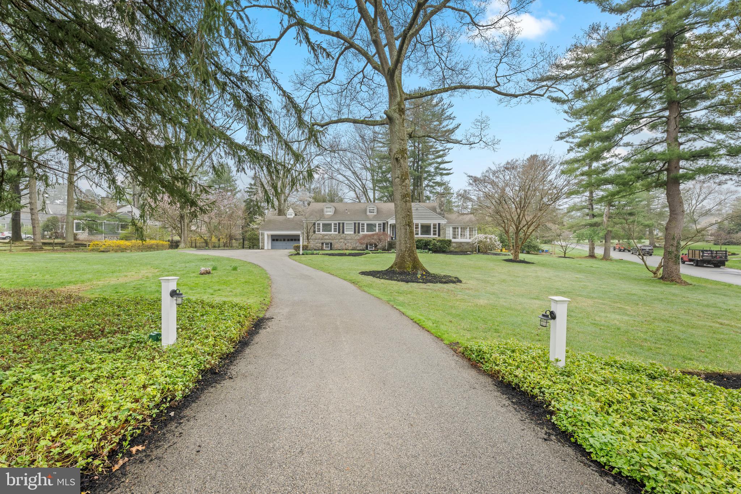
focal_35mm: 14
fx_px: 298
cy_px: 247
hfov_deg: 102.3
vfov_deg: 79.2
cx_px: 370
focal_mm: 14.5
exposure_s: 1/100
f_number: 7.1
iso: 500
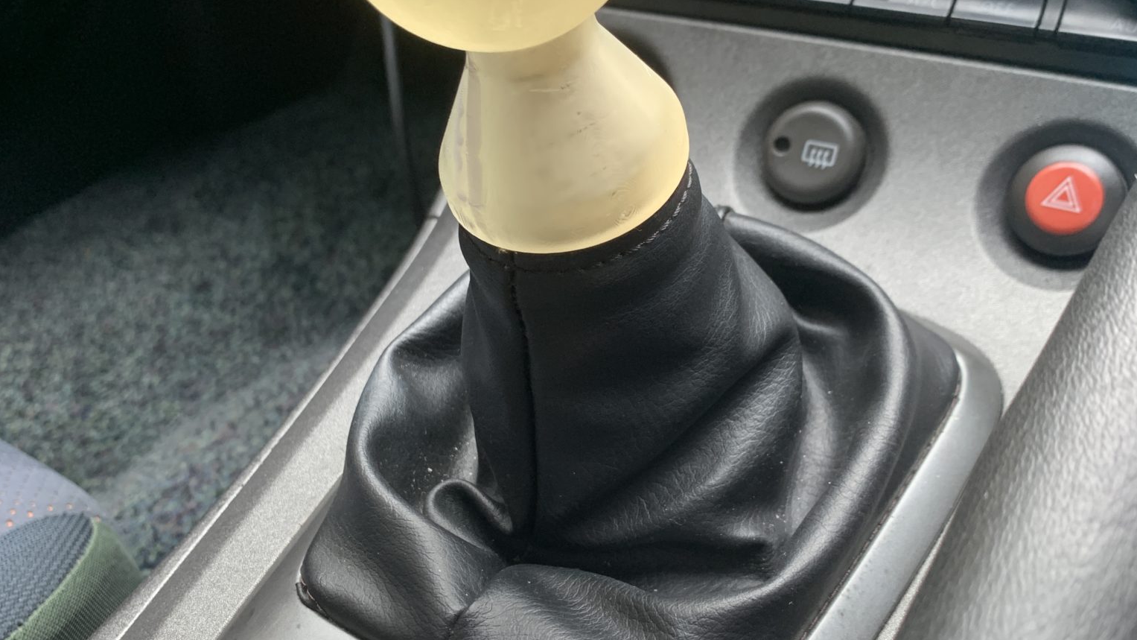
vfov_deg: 31.2
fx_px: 1146
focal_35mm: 38
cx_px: 570
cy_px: 344
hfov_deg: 52.8
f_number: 1.8
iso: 80
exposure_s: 1/121
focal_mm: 4.25
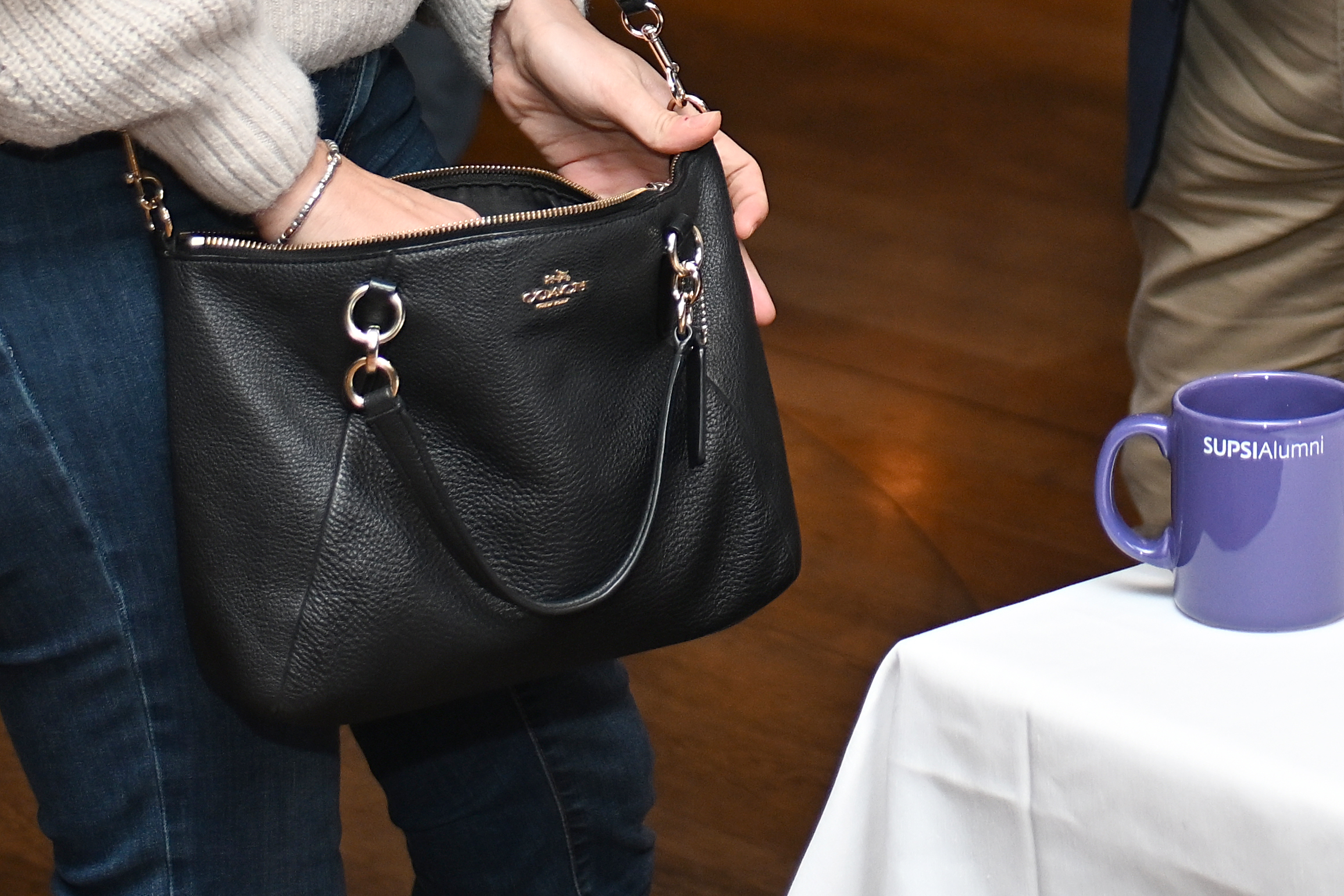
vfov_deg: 6.8
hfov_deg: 10.2
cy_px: -408
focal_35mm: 200
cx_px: 1320
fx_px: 7466
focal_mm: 56
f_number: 2.8
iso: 500
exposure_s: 1/100
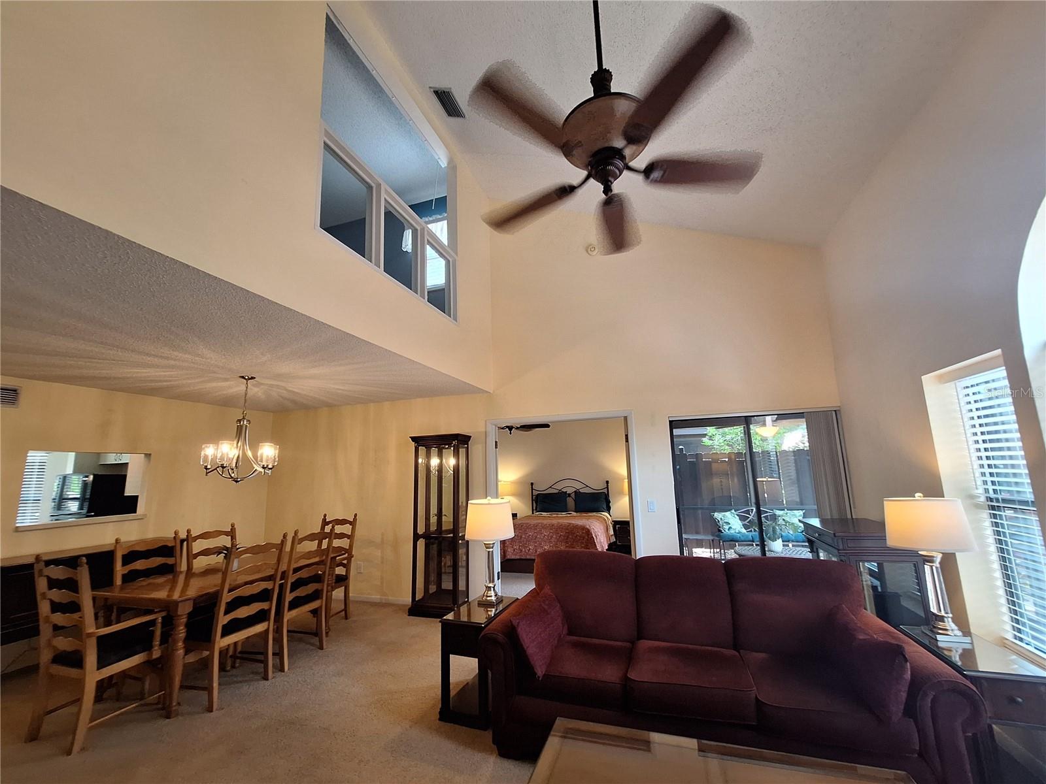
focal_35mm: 13
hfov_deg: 106.2
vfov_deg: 89.9
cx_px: 523
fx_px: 393
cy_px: 392
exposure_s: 1/40
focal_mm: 1.74
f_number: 2.2
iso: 100
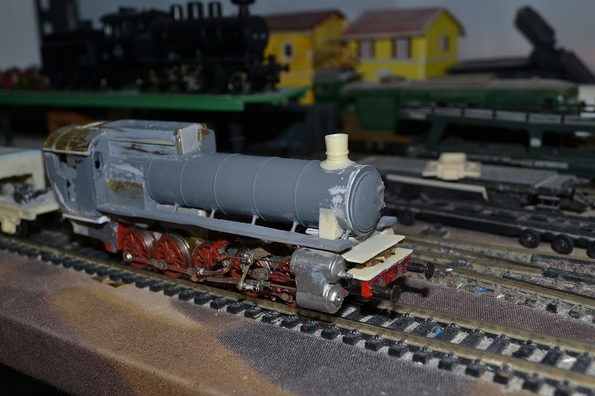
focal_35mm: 42
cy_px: 198
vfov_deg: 31.9
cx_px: 298
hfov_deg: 46.4
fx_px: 694
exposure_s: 1/60
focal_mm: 28
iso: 100
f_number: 8
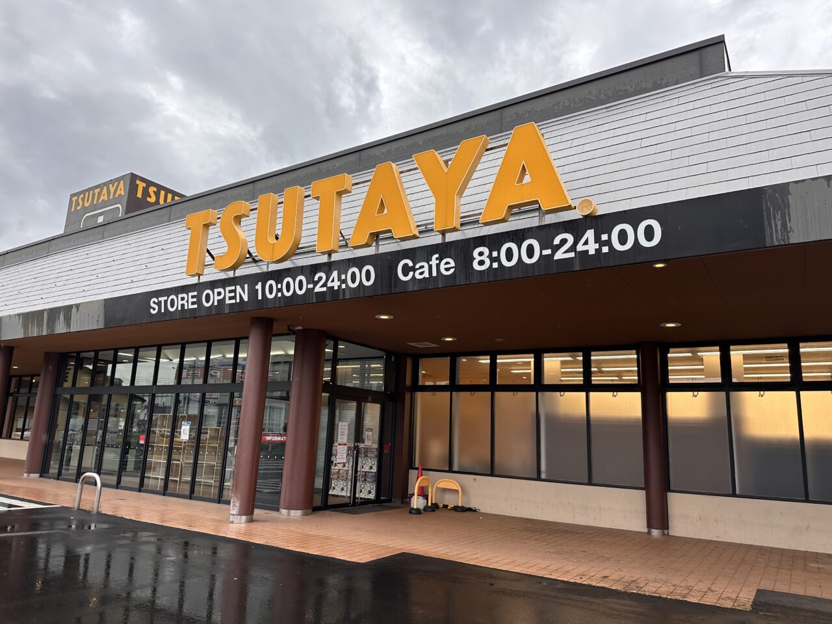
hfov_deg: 71.6
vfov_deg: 56.8
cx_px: 416
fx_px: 577
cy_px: 312
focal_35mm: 24
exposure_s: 1/642
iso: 80
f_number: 1.78
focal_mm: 6.86
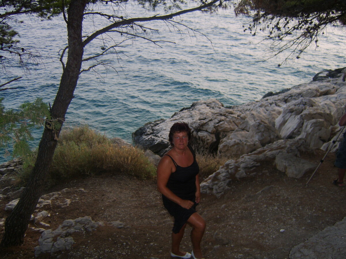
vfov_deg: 45.4
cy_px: 130
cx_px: 173
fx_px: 310
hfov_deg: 58.4
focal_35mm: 31
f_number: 2.7
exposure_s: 1/30
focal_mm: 8.13
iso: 71
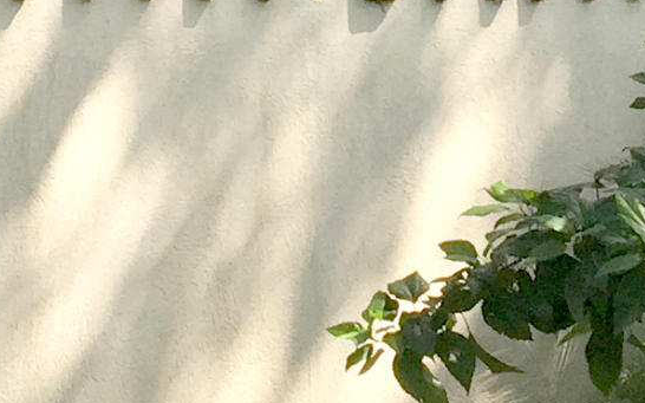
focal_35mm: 169
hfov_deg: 12.4
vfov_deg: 7.1
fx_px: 2970
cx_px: 380
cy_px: -682
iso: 32
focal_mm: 4.15
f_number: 2.2
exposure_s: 1/527
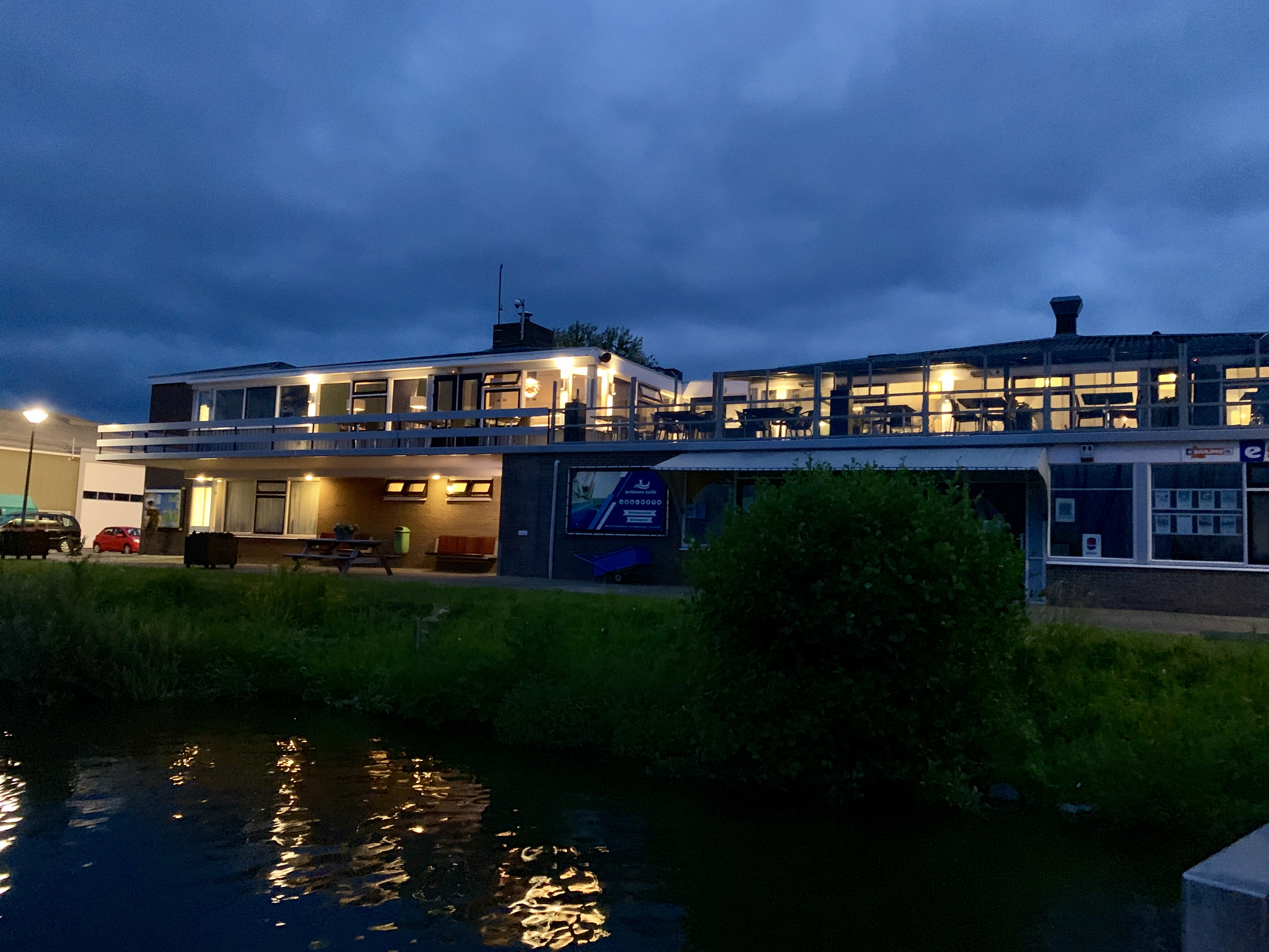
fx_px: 953
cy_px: 476
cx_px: 634
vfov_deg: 53.1
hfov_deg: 67.3
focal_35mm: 26
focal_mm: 4.25
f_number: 1.8
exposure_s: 1/15
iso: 800
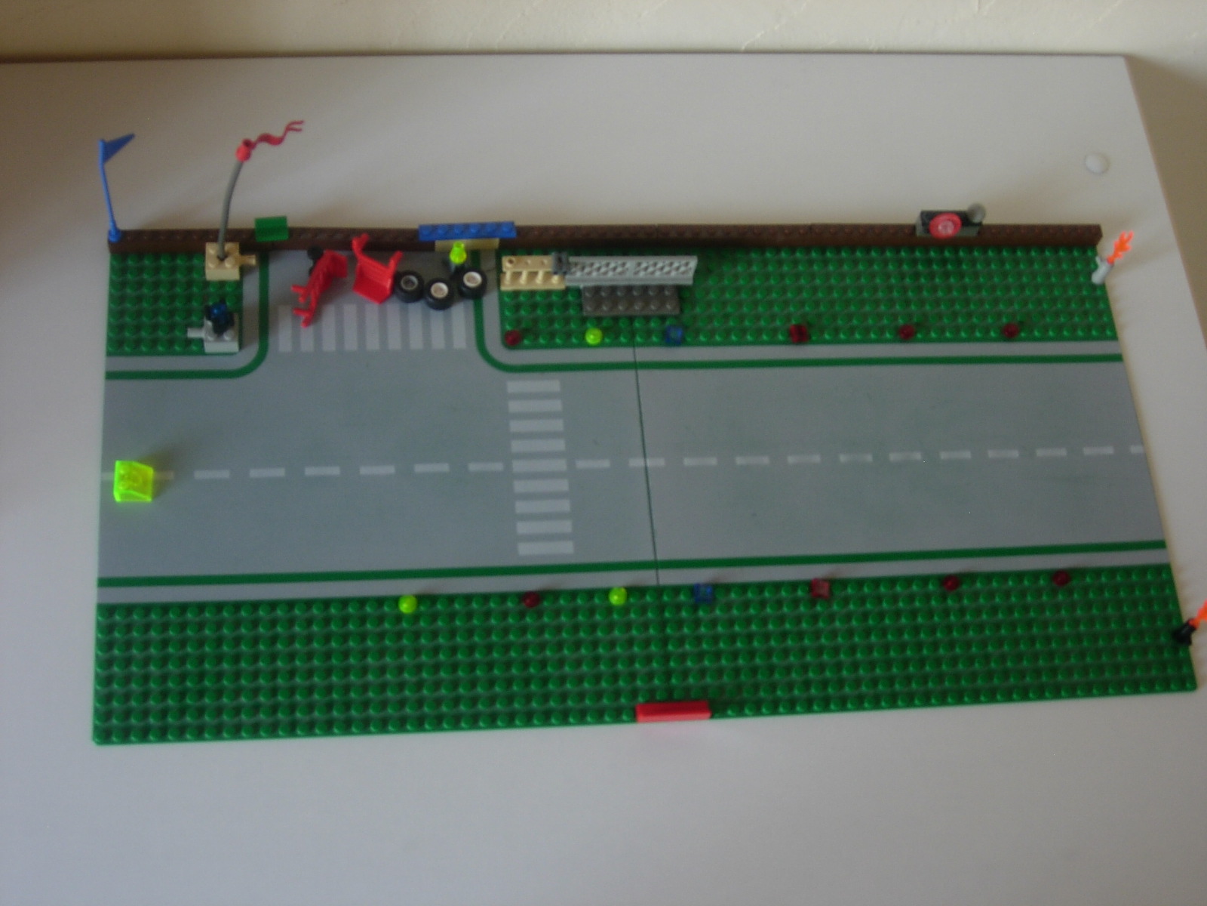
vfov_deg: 28.6
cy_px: 453
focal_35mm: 51
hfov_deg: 37.5
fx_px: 1778
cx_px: 604
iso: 72
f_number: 3.2
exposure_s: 1/4
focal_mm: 10.6
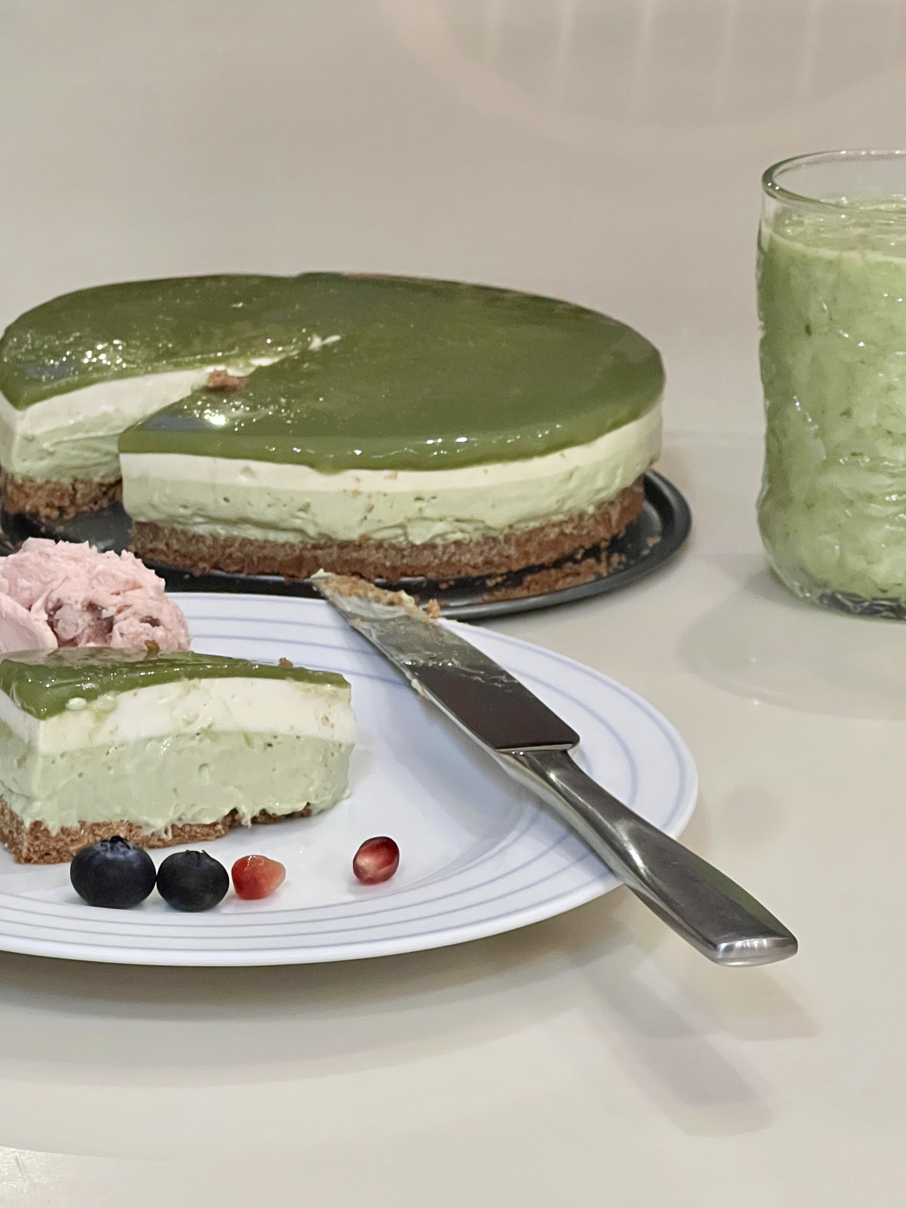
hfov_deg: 13.8
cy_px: 524
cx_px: 313
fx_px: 3735
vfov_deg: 18.4
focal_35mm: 107
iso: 640
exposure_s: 1/60
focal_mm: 9
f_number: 2.8
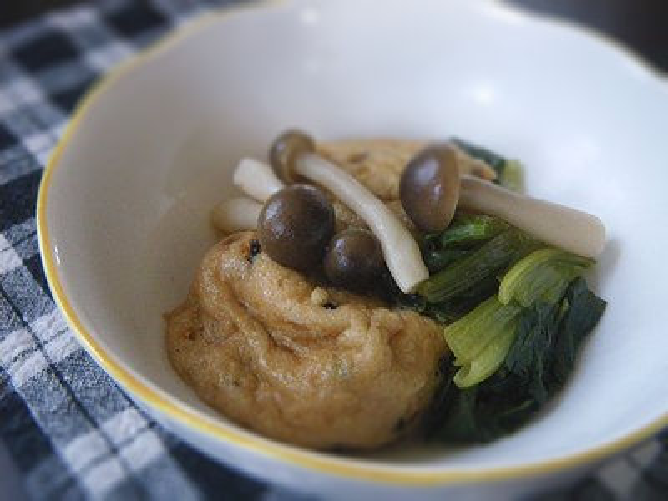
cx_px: 334
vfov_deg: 41.8
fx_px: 656
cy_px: 250
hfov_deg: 54.0
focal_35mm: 34
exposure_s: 1/30
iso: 800
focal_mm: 6.1
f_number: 3.8
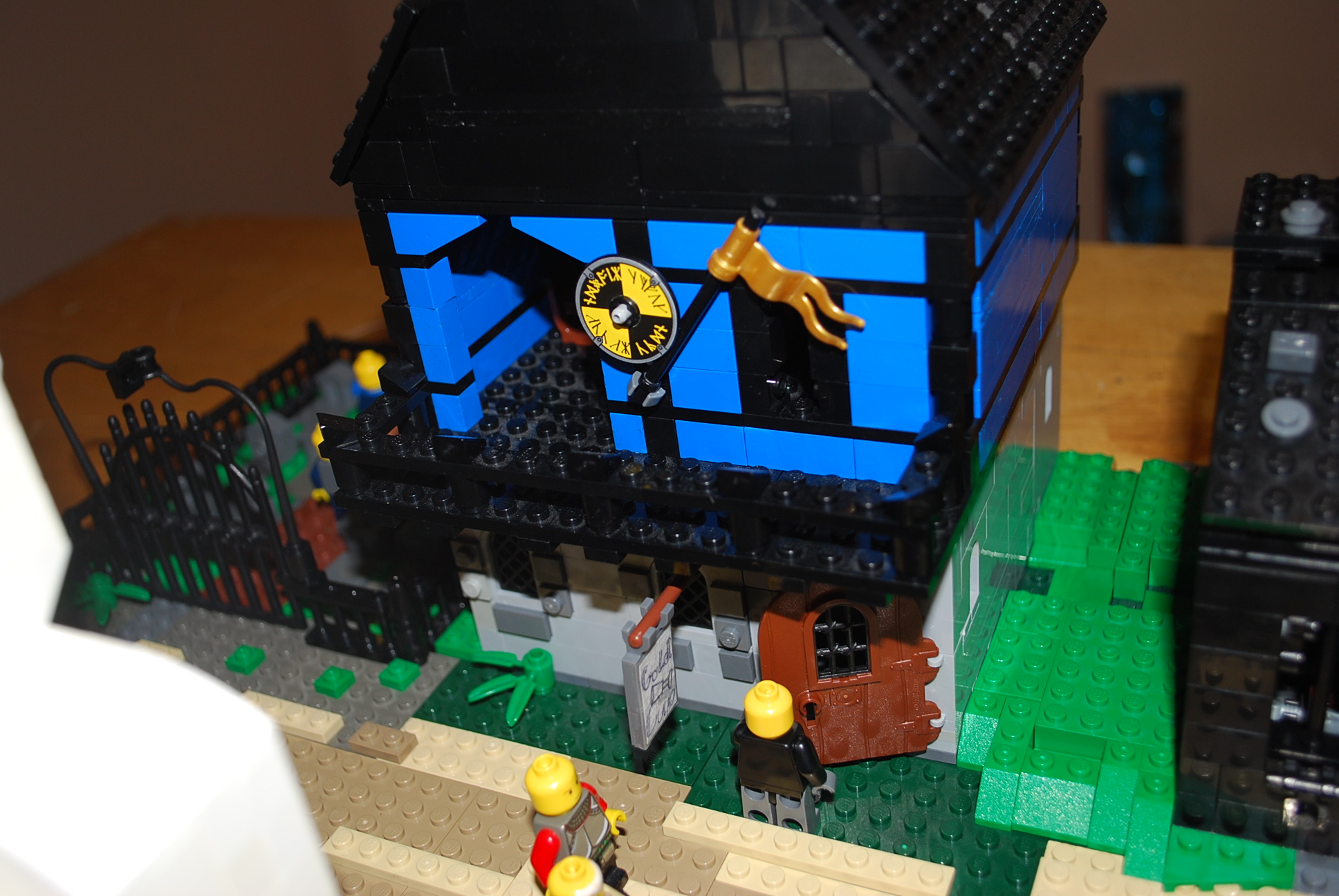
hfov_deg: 53.1
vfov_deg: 37.0
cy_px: 448
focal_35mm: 36
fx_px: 1341
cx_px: 670
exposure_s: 1/60
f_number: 4.2
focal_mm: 24
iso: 200
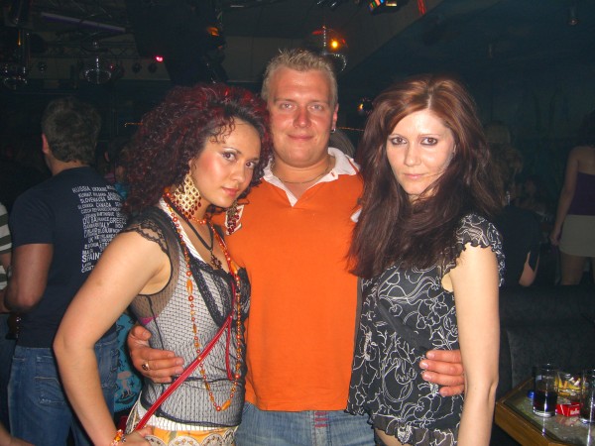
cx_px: 298
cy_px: 223
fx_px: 653
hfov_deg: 49.0
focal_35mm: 38
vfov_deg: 37.7
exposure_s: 1/60
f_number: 2.8
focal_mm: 7.9
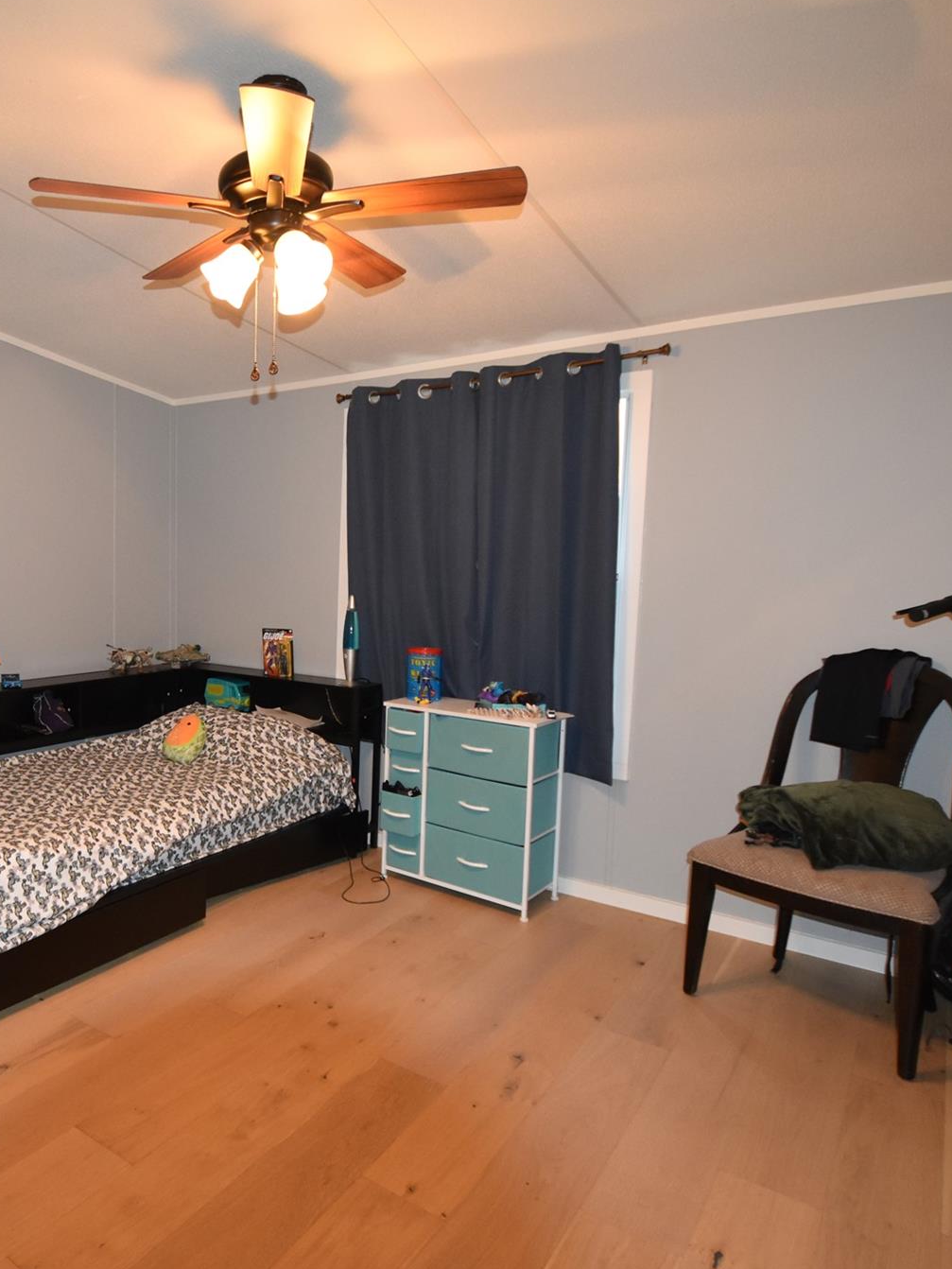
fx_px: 806
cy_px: 631
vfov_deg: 76.4
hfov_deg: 57.9
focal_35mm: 22
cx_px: 234
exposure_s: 1/60
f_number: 3.5
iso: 1600
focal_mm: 10
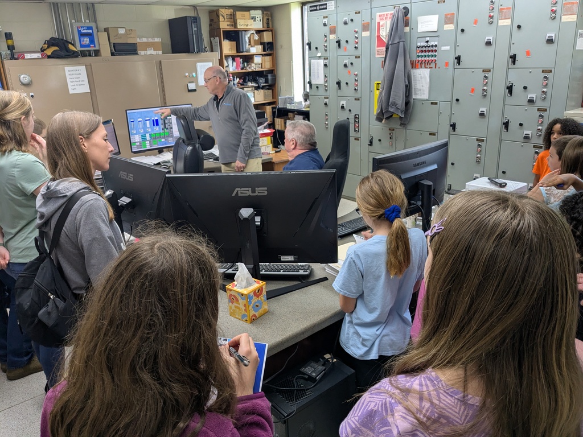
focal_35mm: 27
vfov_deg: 51.4
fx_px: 455
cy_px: 218
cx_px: 292
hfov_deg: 65.3
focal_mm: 4.38
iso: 181
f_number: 1.73
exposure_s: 1/120
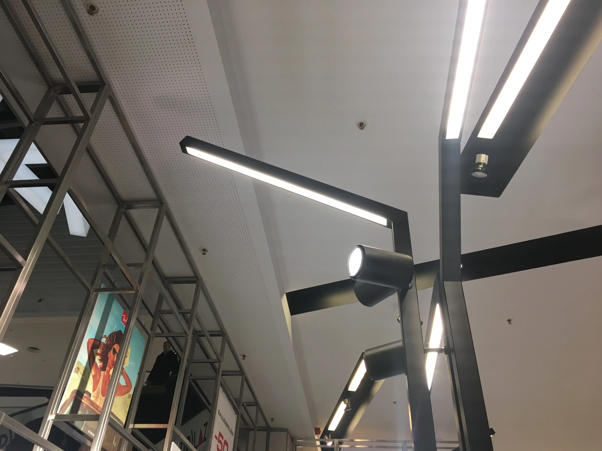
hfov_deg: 61.7
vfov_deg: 48.2
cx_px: 301
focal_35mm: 29
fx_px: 504
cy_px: 226
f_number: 2.2
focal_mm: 4.15
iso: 40
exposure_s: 1/33
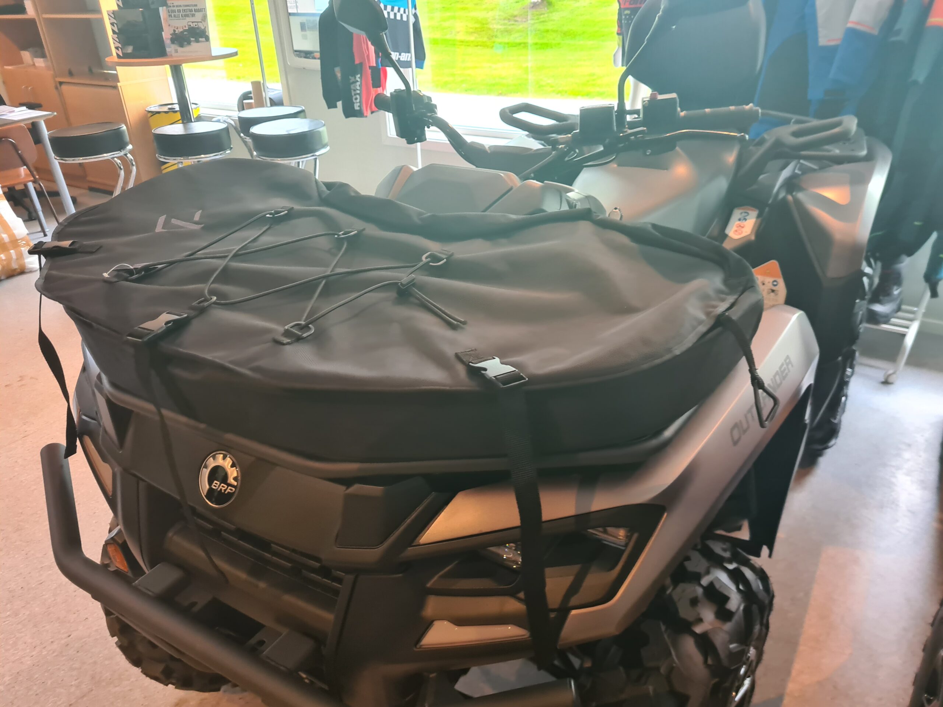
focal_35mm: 26
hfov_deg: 67.3
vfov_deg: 53.1
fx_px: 708
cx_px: 472
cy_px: 354
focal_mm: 5.4
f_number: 1.8
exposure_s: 1/50
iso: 250
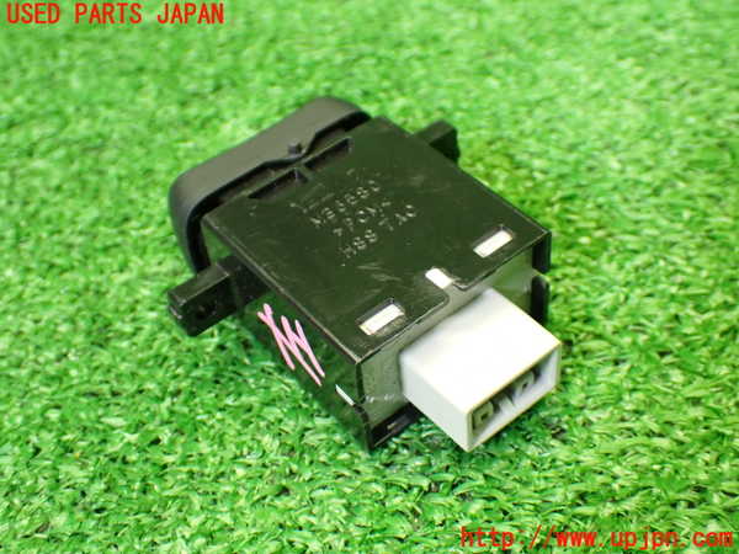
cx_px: 370
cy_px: 277
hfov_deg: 40.4
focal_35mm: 47
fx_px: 1003
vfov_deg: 30.9
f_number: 3.1
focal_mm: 8.4
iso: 800
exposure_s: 1/60
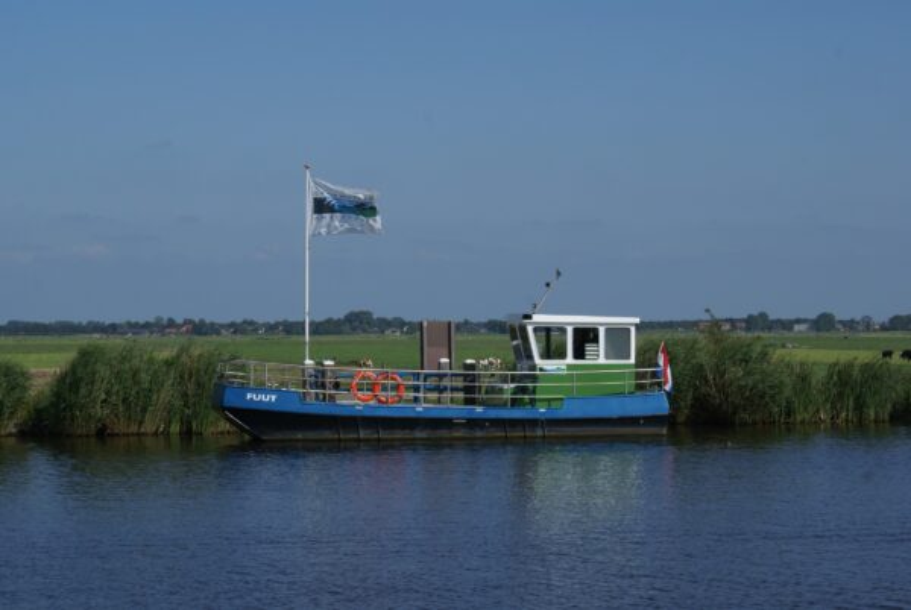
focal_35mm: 105
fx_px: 2661
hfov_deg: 19.4
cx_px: 456
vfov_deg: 13.1
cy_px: 305
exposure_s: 1/200
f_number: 13
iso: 100
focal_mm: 70
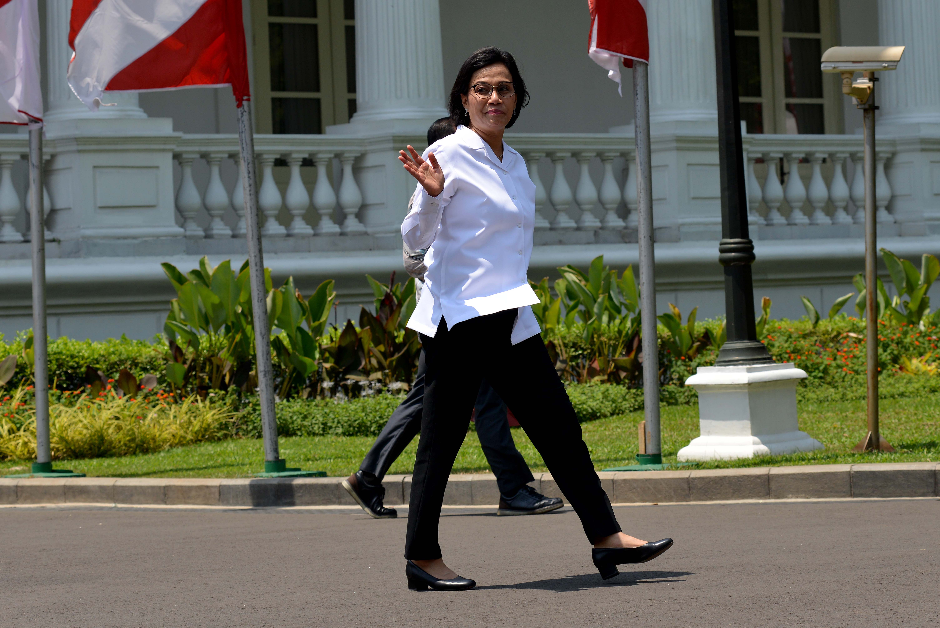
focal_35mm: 92
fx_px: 2403
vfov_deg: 14.9
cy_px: 314
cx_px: 470
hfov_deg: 22.1
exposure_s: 1/1000
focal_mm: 92
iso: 400
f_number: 8
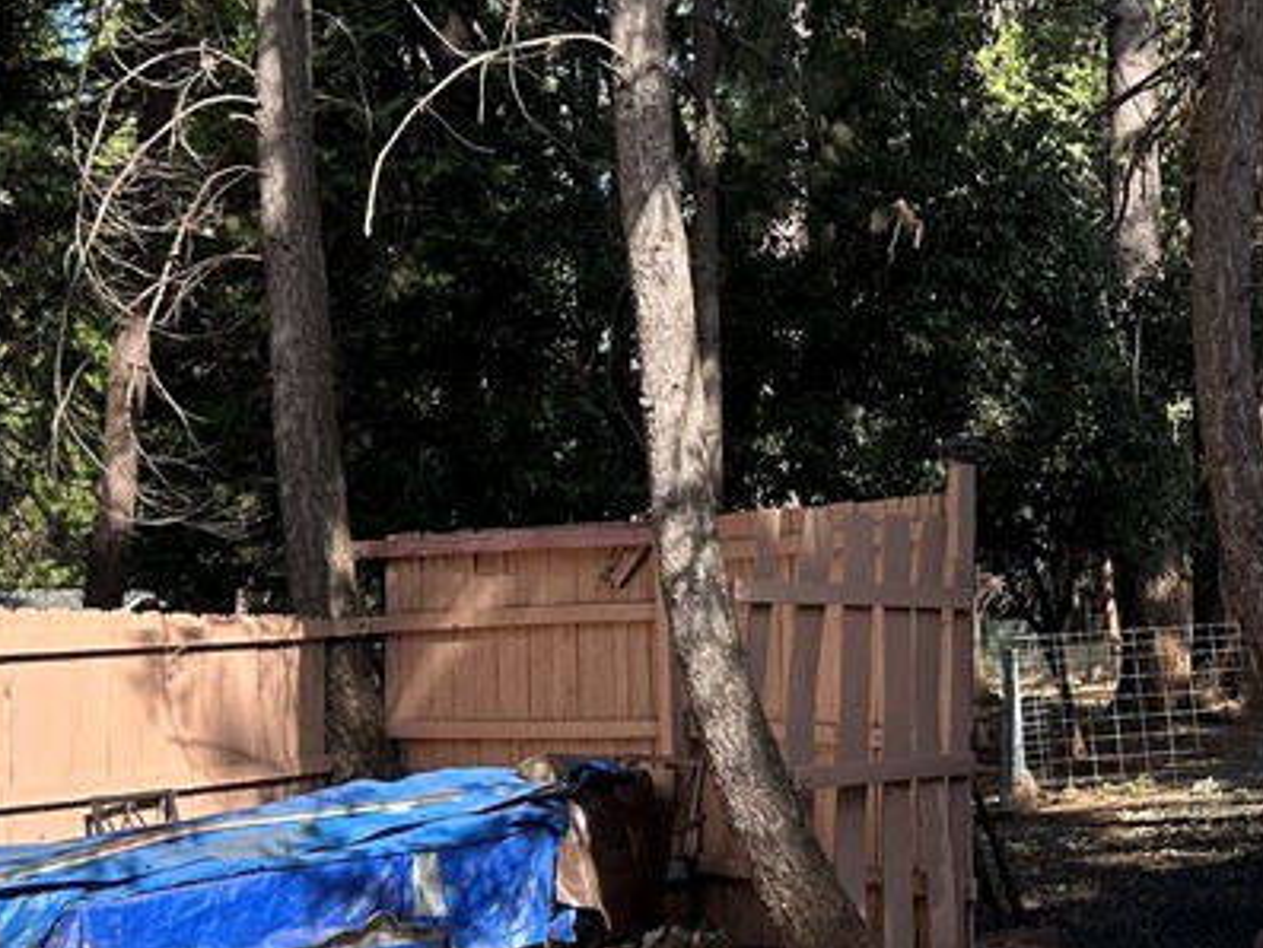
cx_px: 1241
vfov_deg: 21.9
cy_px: 445
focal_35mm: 67
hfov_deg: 27.4
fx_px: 2445
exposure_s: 1/621
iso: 50
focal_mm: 5.7
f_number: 1.5
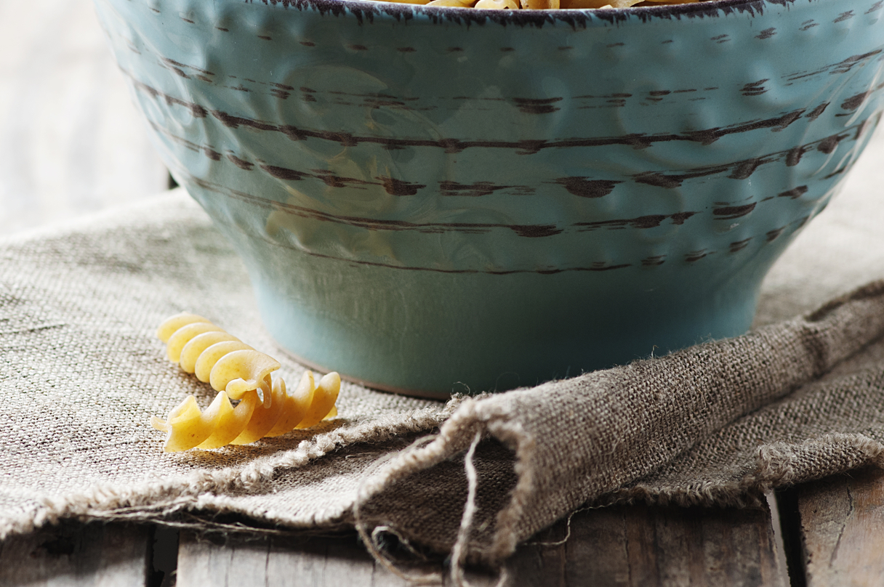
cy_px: 131
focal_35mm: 259
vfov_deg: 5.3
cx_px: 290
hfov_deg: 8.0
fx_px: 6349
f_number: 5.6
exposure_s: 1/160
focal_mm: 105
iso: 100
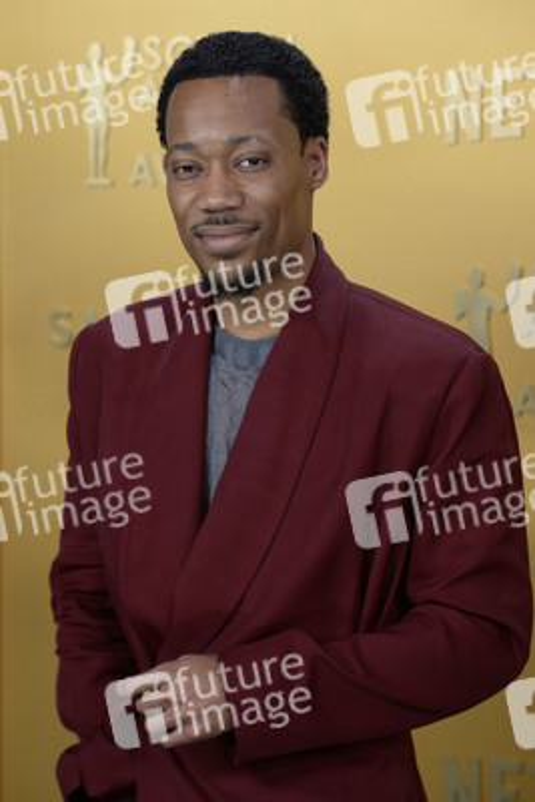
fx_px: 2895
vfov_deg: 15.8
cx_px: 268
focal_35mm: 130
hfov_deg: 10.6
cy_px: 401
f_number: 5.6
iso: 2500
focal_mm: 130
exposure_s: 1/250
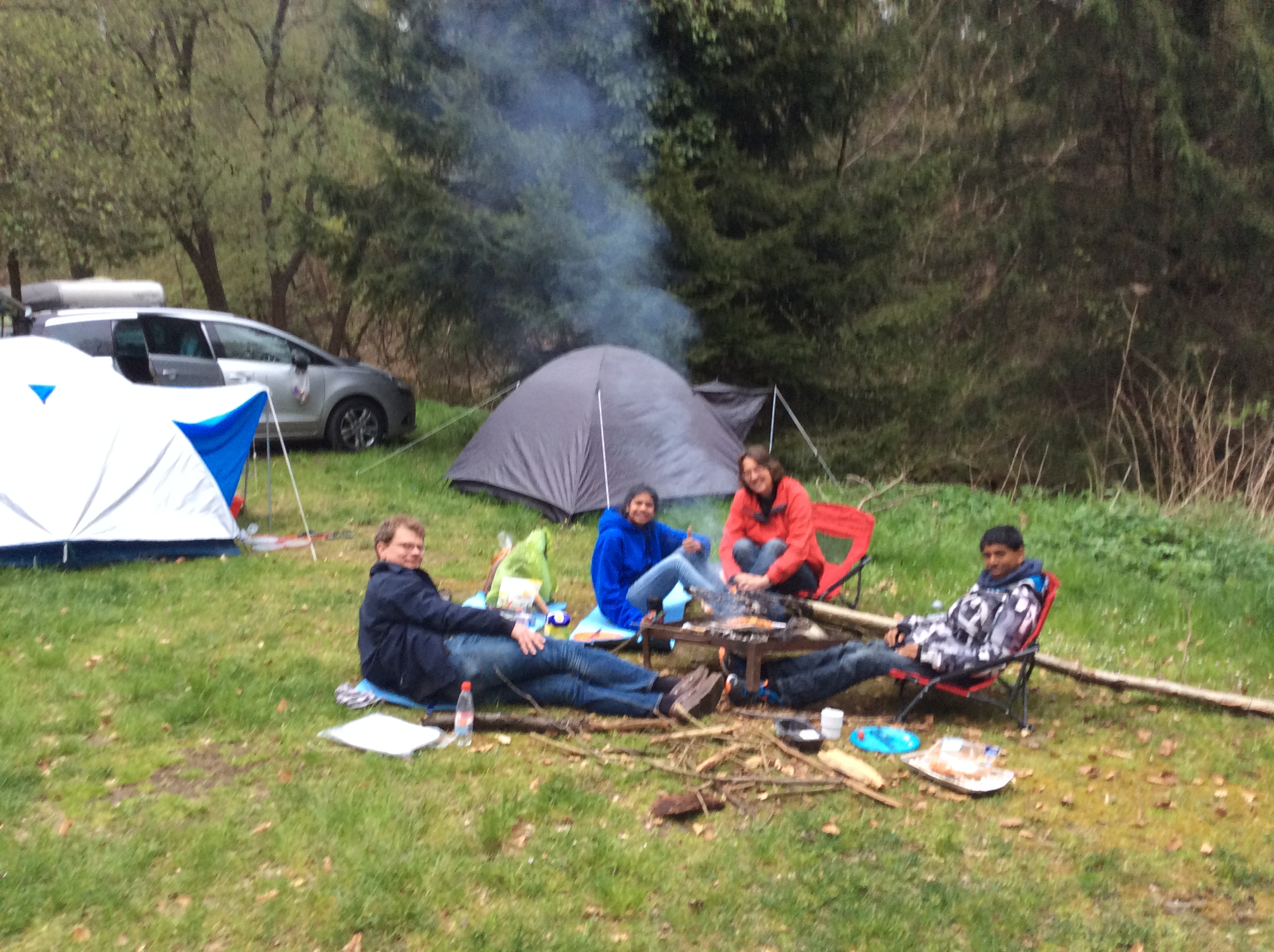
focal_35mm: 33
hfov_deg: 55.4
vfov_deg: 42.8
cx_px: 637
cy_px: 476
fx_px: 1213
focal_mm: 3.3
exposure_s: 1/24
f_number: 2.4
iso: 80
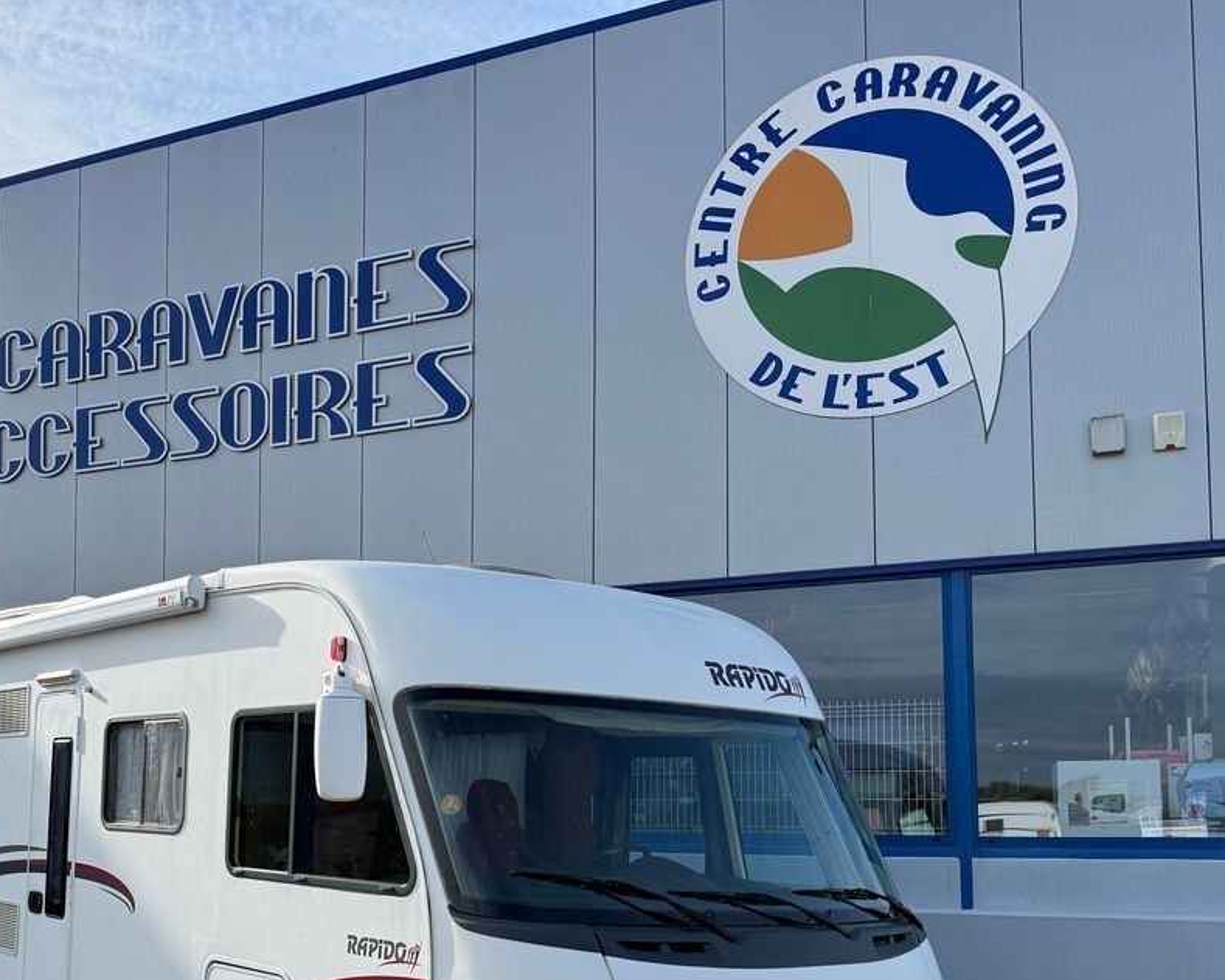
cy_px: 742
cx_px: 307
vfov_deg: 38.1
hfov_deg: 46.2
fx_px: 1378
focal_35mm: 38
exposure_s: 1/3953
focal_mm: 6.76
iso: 100
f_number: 1.78
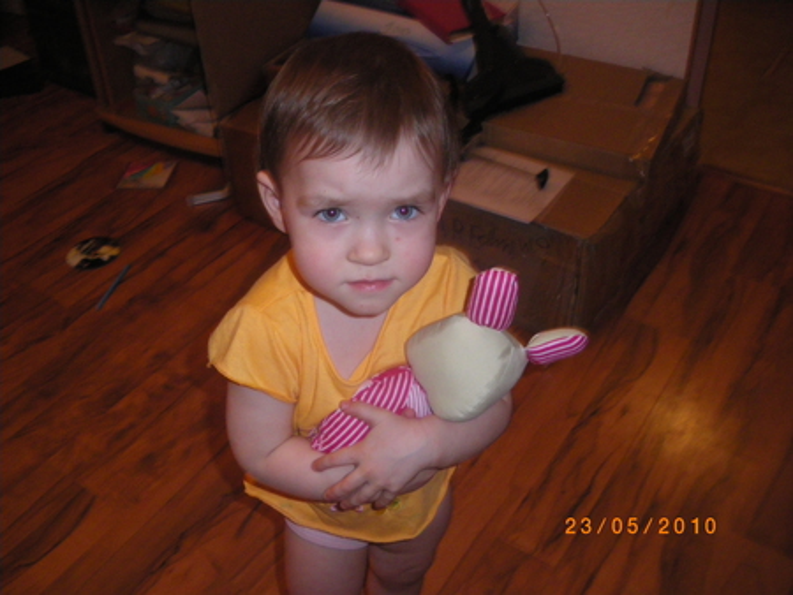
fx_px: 825
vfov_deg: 39.7
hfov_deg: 51.3
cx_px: 396
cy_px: 298
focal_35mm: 36
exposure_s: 1/50
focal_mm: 6.3
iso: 400
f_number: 3.5
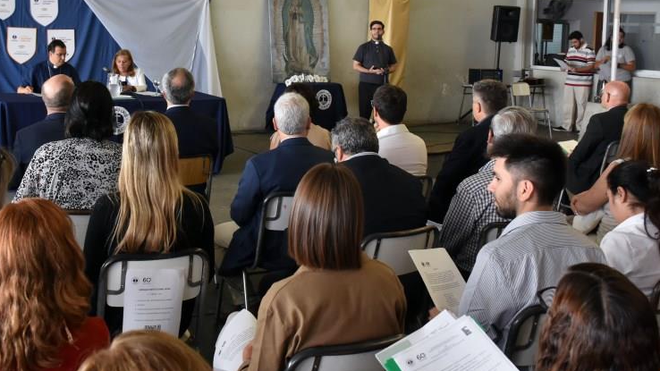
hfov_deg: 42.6
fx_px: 840
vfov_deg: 24.5
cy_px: 73
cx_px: 252
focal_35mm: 48
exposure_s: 1/125
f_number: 5.6
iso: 1250
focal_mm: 22
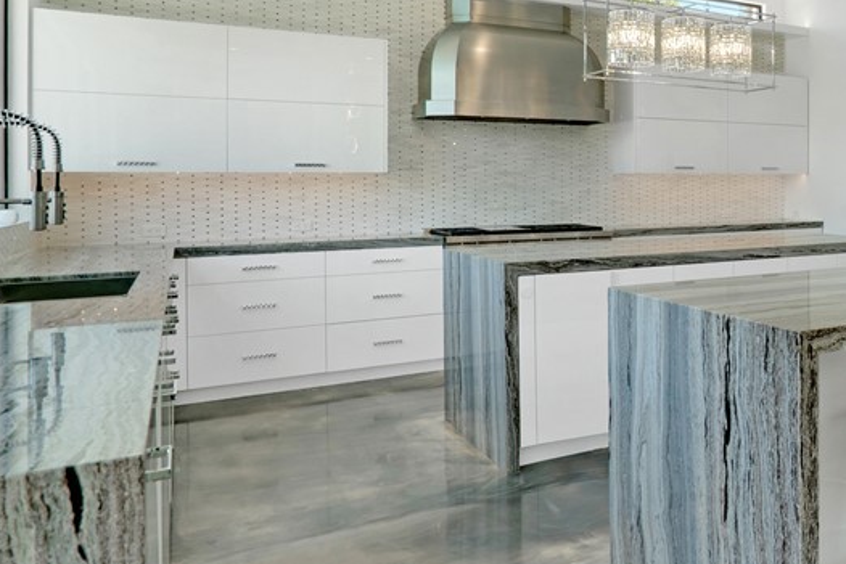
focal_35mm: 33
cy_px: 193
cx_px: 863
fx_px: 776
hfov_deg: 46.8
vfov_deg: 39.6
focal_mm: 16
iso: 500
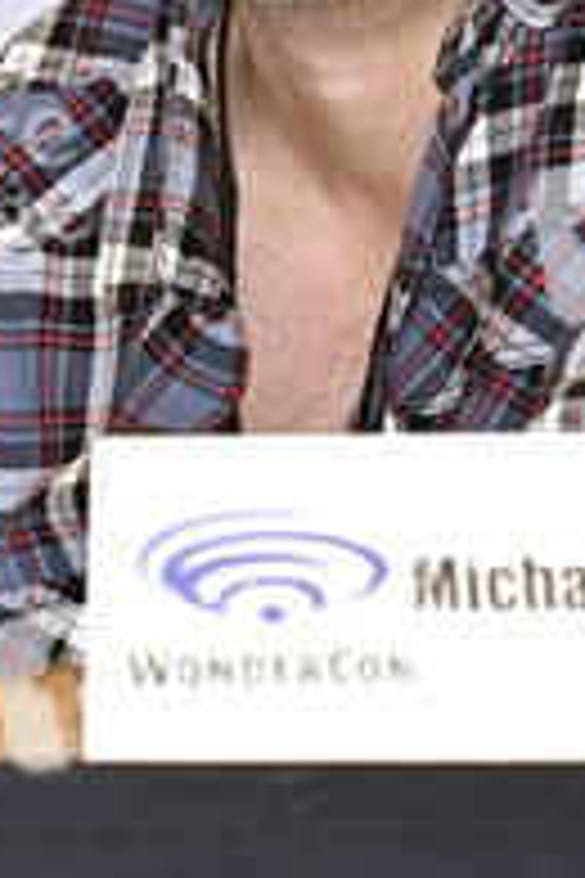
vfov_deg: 8.3
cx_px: 353
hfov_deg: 5.6
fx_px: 5996
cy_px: -9
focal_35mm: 246
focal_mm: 120
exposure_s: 1/250
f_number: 5.6
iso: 3200
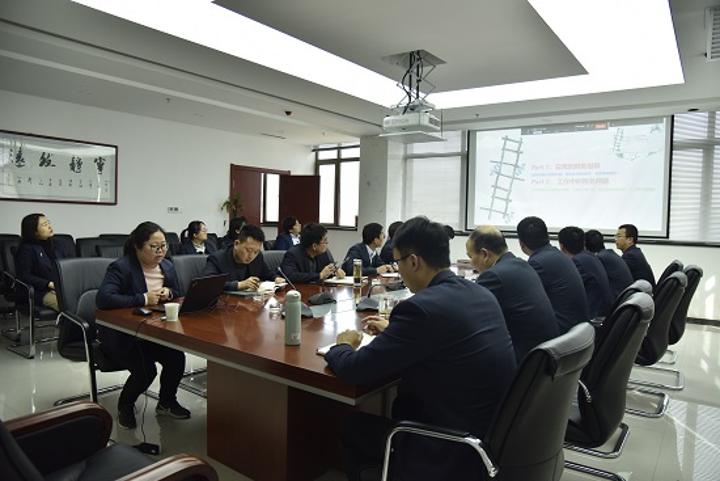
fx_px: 480
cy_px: 240
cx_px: 360
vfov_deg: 53.2
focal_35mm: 24
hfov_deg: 73.7
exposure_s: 1/80
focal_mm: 24
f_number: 4.5
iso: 500
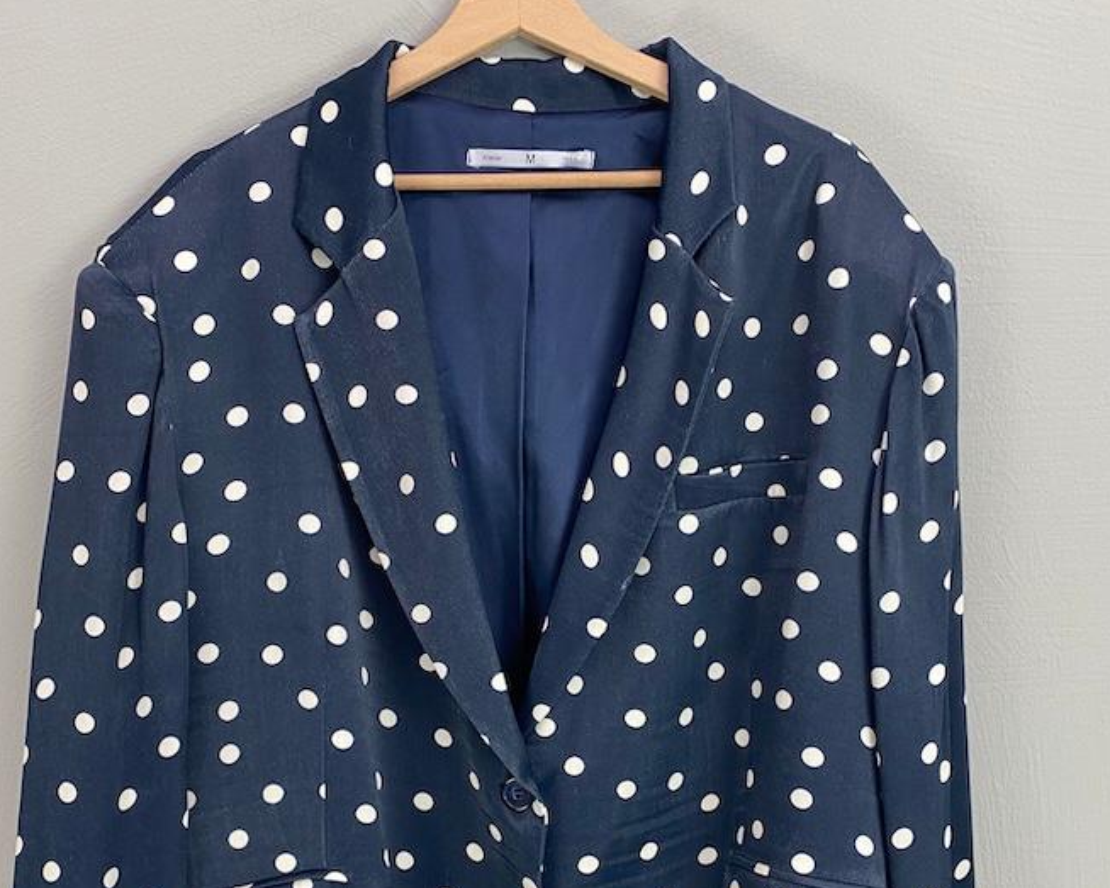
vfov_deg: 38.5
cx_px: 530
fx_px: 1248
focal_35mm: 38
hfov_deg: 47.9
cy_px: 629
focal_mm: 4.25
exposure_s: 1/50
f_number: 1.8
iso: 64
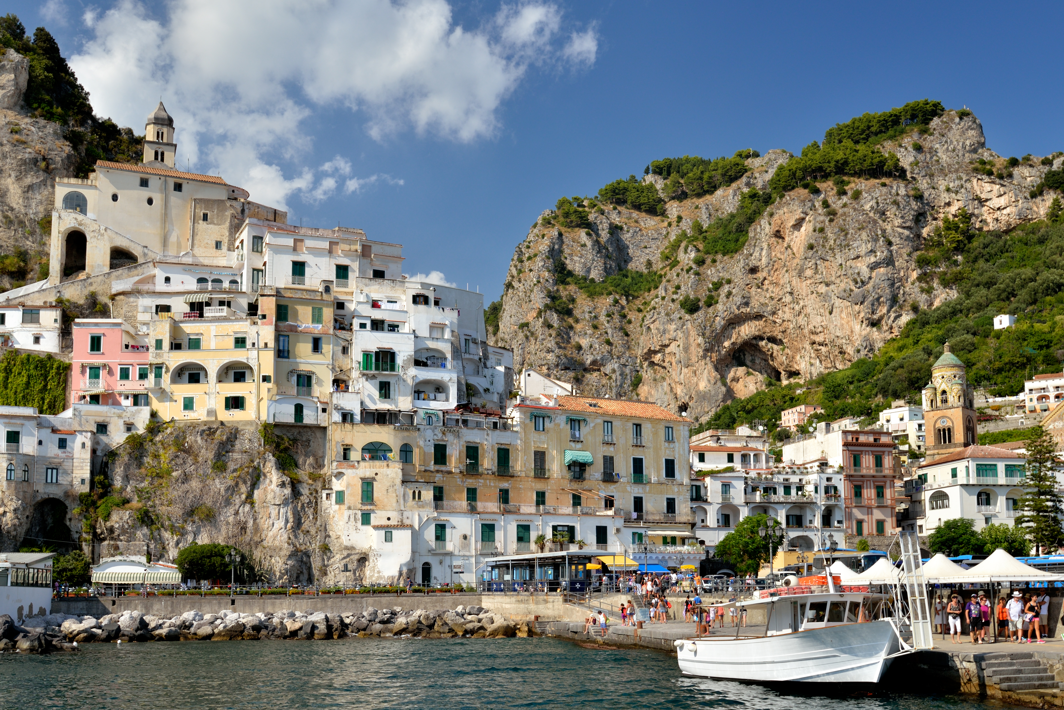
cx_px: 532
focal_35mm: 35
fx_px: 1035
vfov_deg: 37.9
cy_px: 355
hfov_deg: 54.4
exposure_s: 1/250
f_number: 8
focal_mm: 35
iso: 100
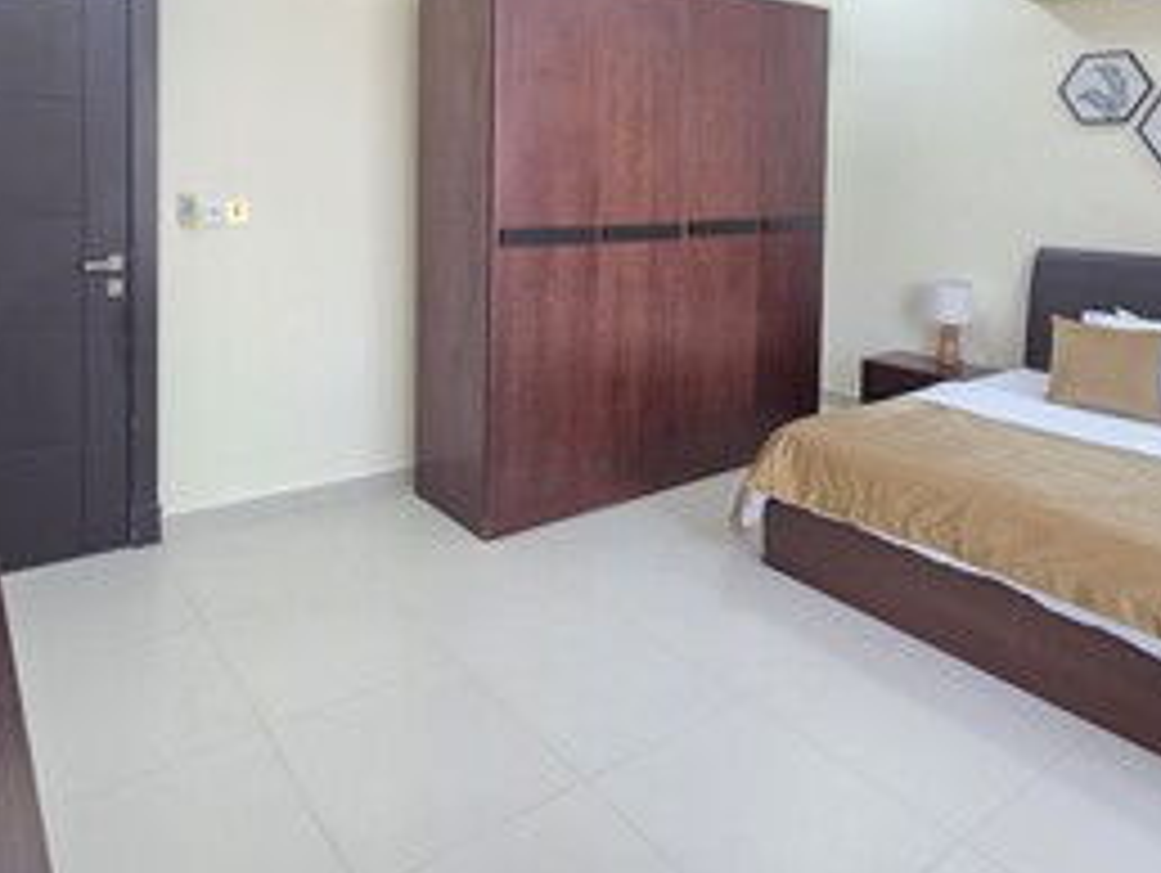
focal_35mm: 23
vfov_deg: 55.8
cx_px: 488
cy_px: 209
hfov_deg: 73.4
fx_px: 772
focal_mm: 2.2
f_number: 1.9
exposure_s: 1/100
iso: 160
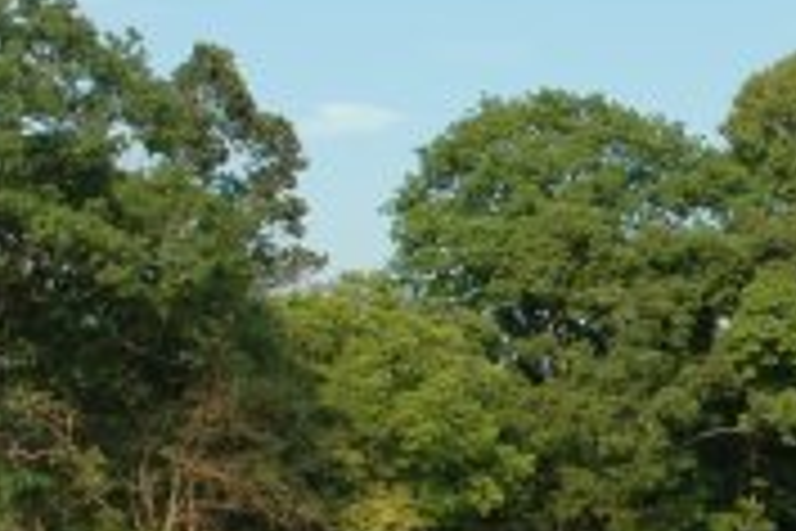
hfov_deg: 17.9
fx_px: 2432
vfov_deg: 12.3
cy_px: 554
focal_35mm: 110
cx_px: 877
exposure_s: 1/250
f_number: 8
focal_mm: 18
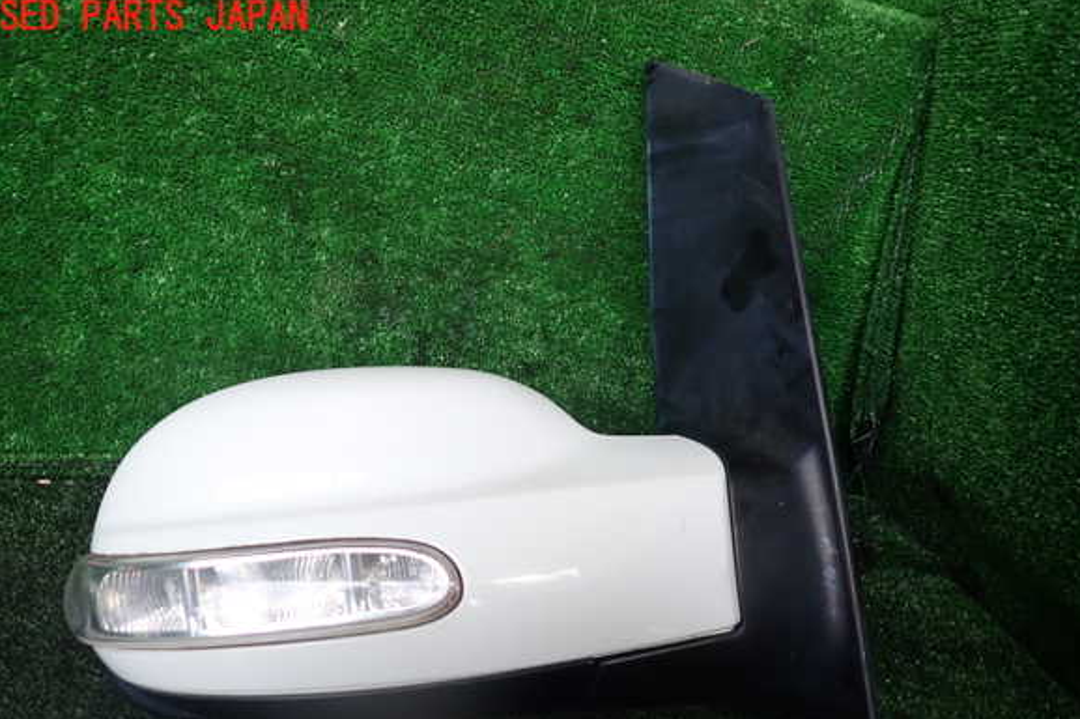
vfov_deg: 47.7
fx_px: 810
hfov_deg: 67.4
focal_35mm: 27
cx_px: 529
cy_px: 415
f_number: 2
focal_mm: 4.5
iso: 100
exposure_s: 1/60
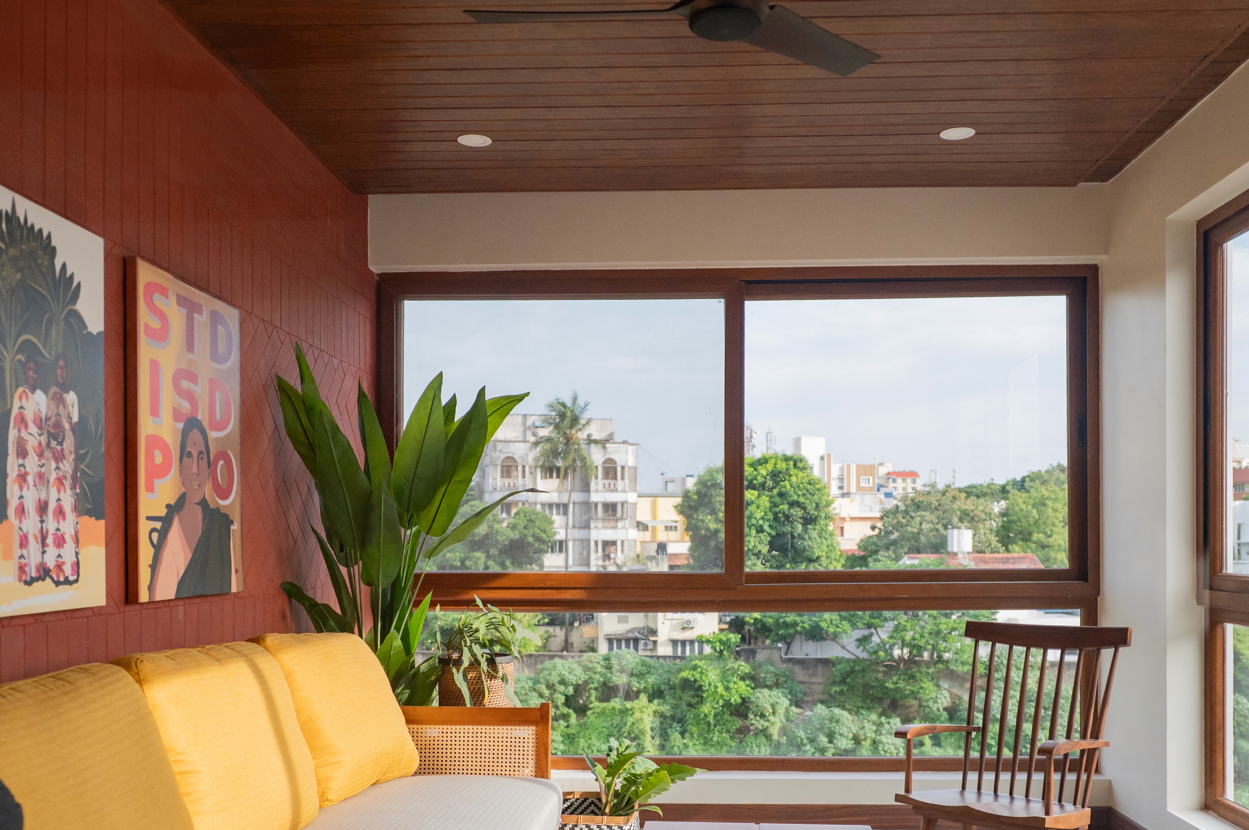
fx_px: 1040
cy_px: 556
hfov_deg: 61.8
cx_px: 561
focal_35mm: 30
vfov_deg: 42.9
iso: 1600
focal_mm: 22
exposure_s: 1/6400
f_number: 2.8
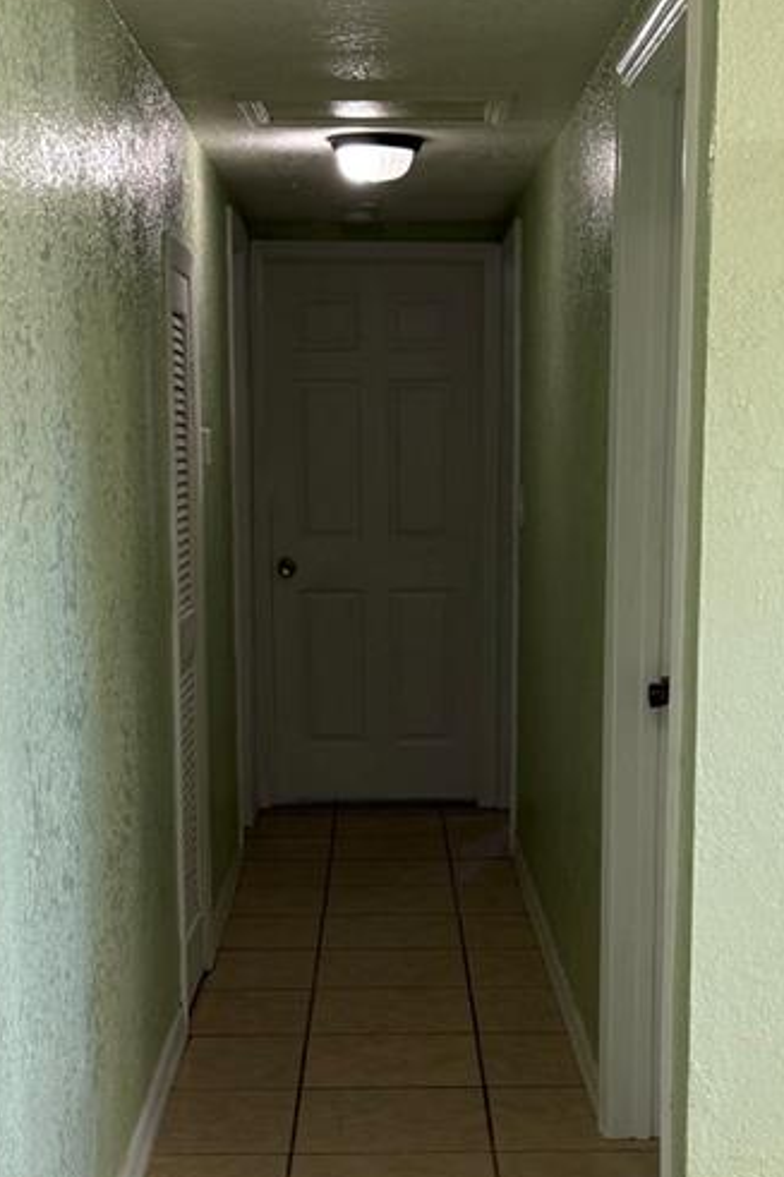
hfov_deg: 22.2
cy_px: 810
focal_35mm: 61
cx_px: 470
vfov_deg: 32.5
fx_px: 1994
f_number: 1.78
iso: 125
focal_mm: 6.76
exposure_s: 1/120
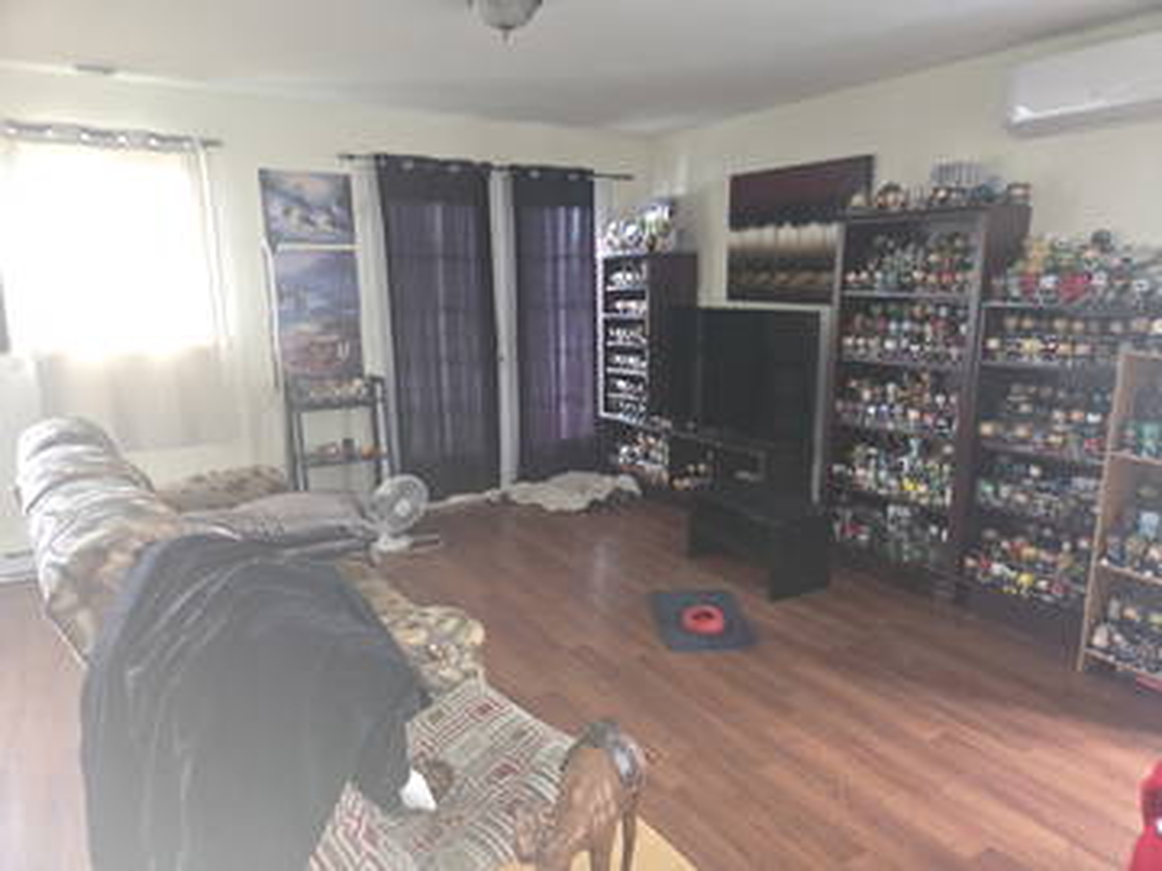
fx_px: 772
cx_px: 581
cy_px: 436
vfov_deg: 58.9
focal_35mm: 23
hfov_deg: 73.9
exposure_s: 1/12
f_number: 1.8
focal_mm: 5.4
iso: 640
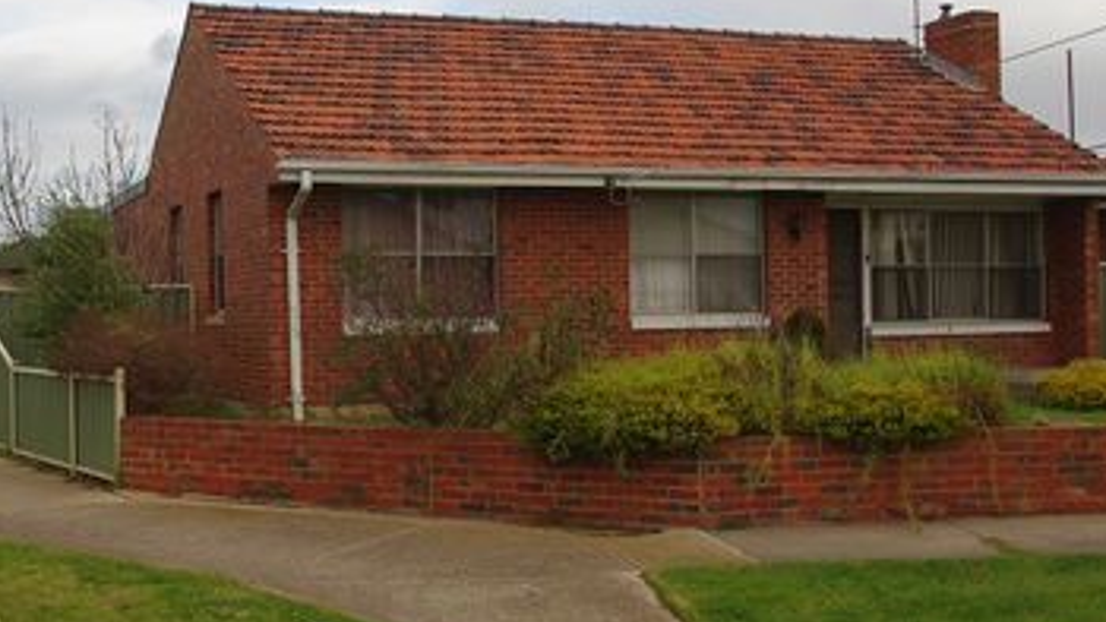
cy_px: 295
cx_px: 452
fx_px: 1525
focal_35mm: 52
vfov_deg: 23.1
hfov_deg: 39.7
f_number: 6.7
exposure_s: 1/180
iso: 100
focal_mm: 25
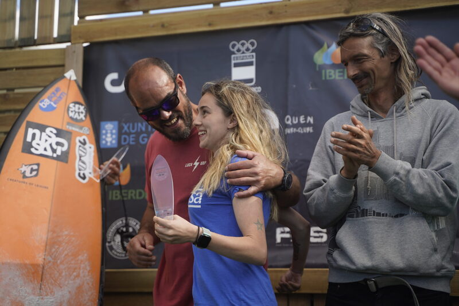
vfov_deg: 18.2
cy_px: 153
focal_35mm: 75
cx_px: 230
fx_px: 956
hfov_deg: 27.0
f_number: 2.8
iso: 125
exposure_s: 1/320
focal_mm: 75
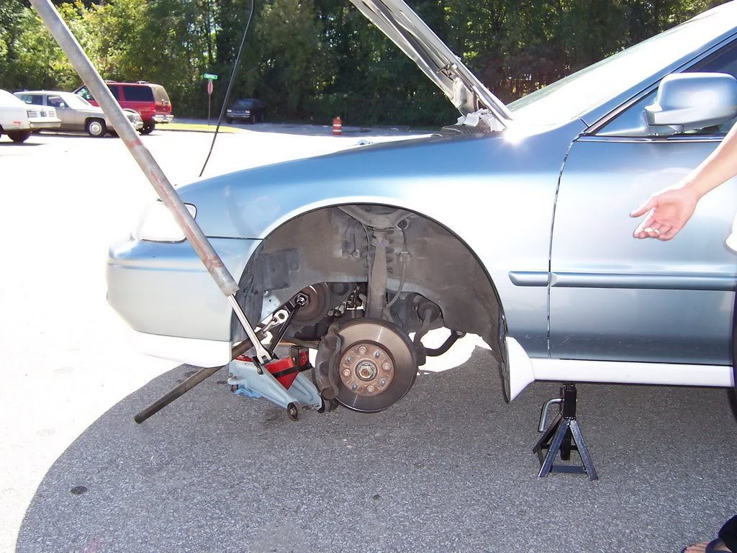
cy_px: 276
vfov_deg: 39.7
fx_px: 766
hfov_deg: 51.4
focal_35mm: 36
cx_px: 368
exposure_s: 1/250
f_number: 3.4
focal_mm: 5.6
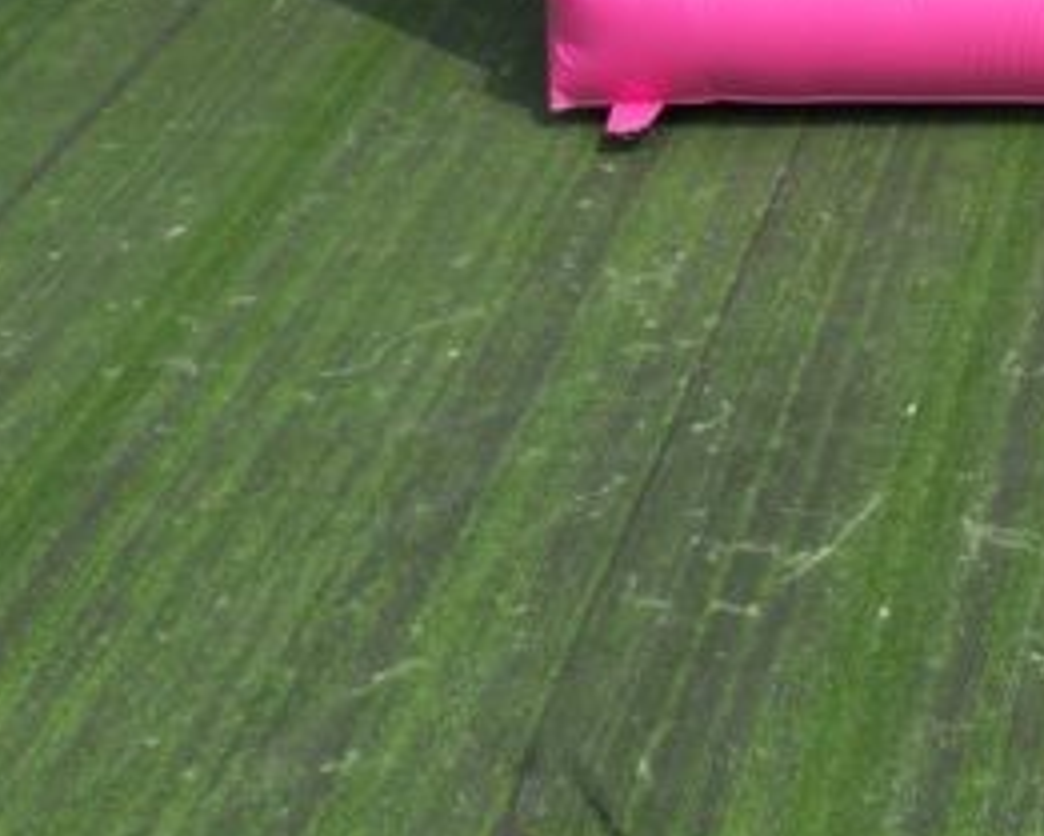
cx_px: 1312
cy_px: -532
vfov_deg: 15.1
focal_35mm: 92
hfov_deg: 19.4
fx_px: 2844
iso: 110
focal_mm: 6.72
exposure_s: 1/3200
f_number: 1.7
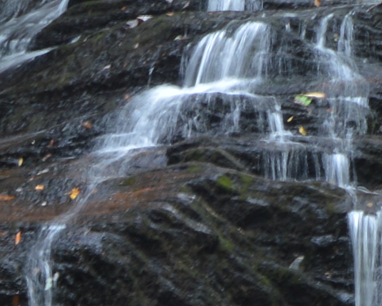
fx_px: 3742
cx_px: 154
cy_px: 524
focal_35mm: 331
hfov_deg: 5.8
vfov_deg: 4.6
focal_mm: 26
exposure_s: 1/3
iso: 100
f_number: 13
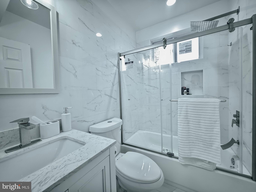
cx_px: 128
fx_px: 104
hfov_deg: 102.1
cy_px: 96
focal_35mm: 14
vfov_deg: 85.7
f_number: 2.2
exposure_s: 1/60
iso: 1250
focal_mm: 2.22
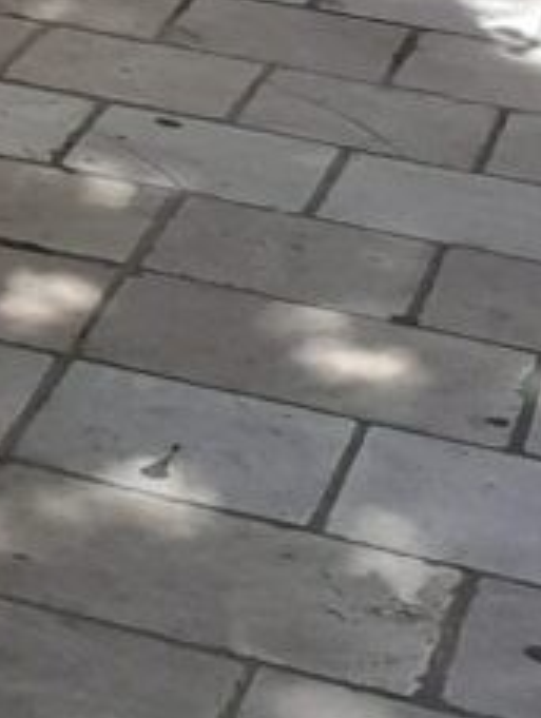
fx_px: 3553
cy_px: -573
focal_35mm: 171
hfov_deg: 7.8
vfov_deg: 10.8
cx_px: -911
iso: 40
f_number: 1.9
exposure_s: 1/246
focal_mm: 3.6
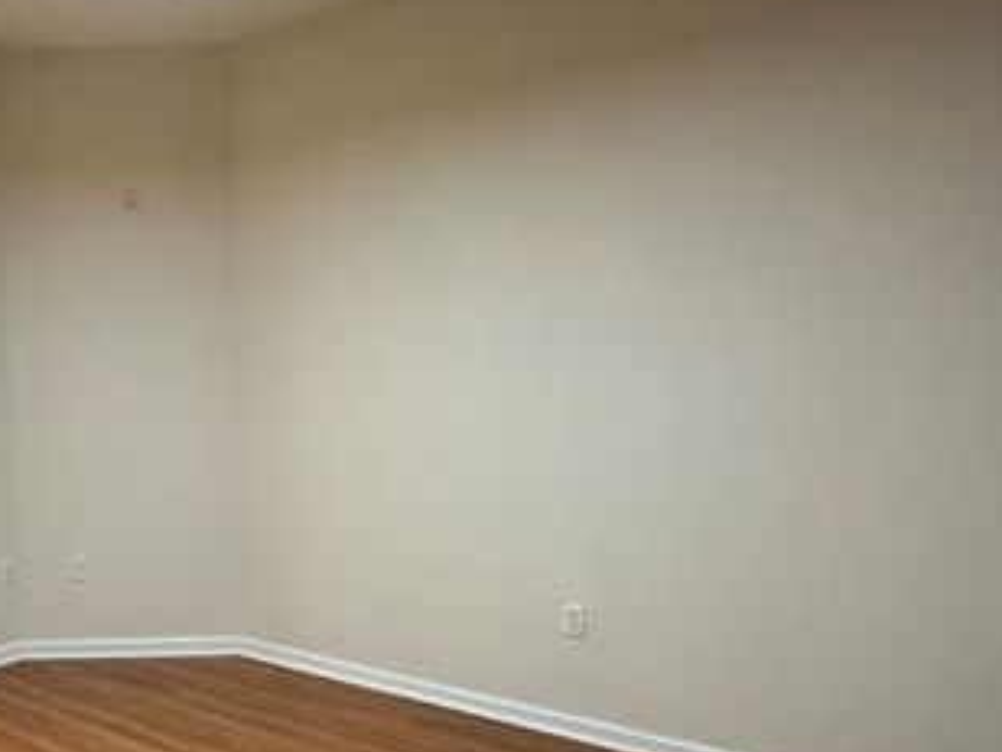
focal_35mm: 32
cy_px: 501
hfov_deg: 51.5
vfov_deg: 43.5
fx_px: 926
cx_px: 138
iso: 640
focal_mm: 2.22
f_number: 2.2
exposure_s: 1/60
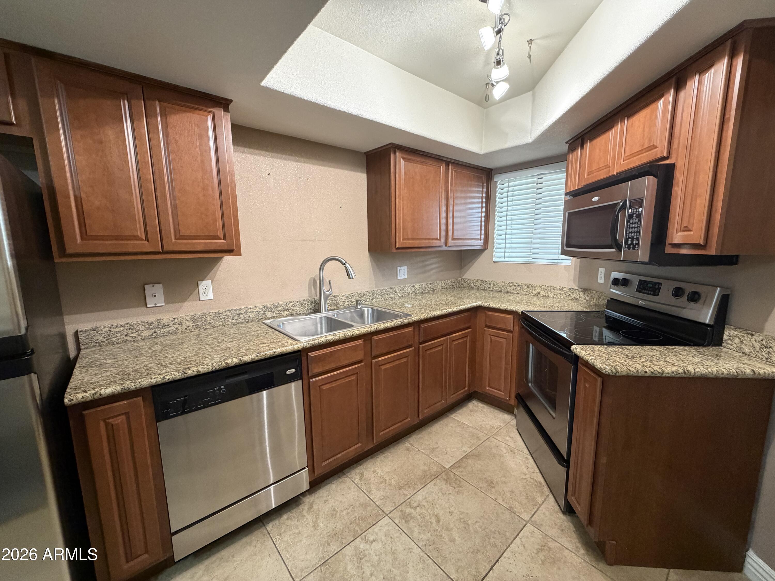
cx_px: 388
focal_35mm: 14
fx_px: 313
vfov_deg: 85.7
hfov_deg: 102.1
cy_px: 290
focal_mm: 2.22
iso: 400
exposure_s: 1/60
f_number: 2.2
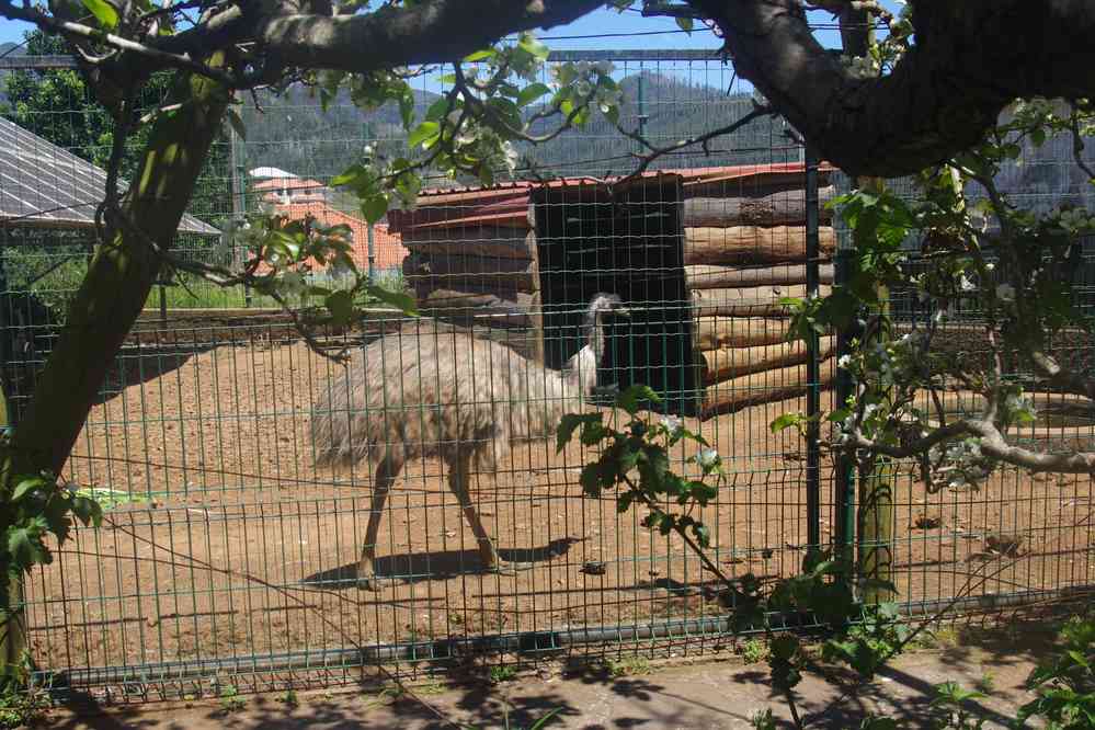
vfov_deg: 34.2
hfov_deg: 49.6
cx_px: 548
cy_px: 365
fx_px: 1186
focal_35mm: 39
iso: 200
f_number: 11
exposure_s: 1/50
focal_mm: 26
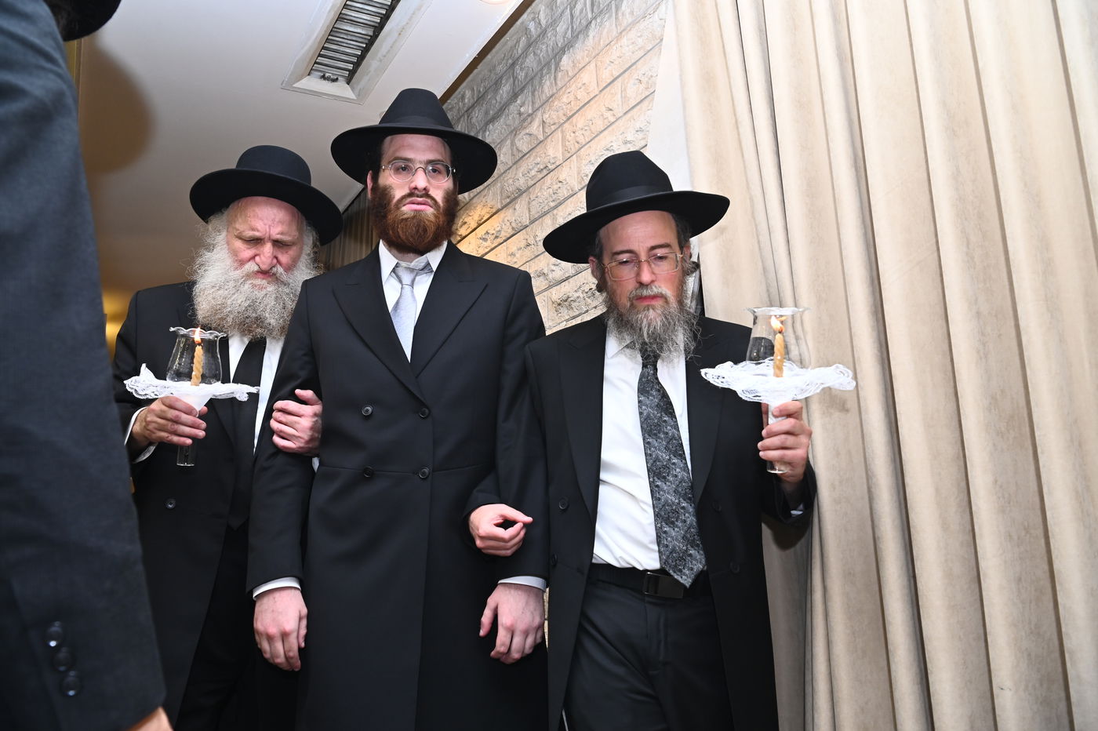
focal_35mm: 29
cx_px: 549
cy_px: 366
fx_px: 884
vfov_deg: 44.9
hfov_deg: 63.7
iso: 1250
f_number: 7.1
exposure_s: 1/160
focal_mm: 29
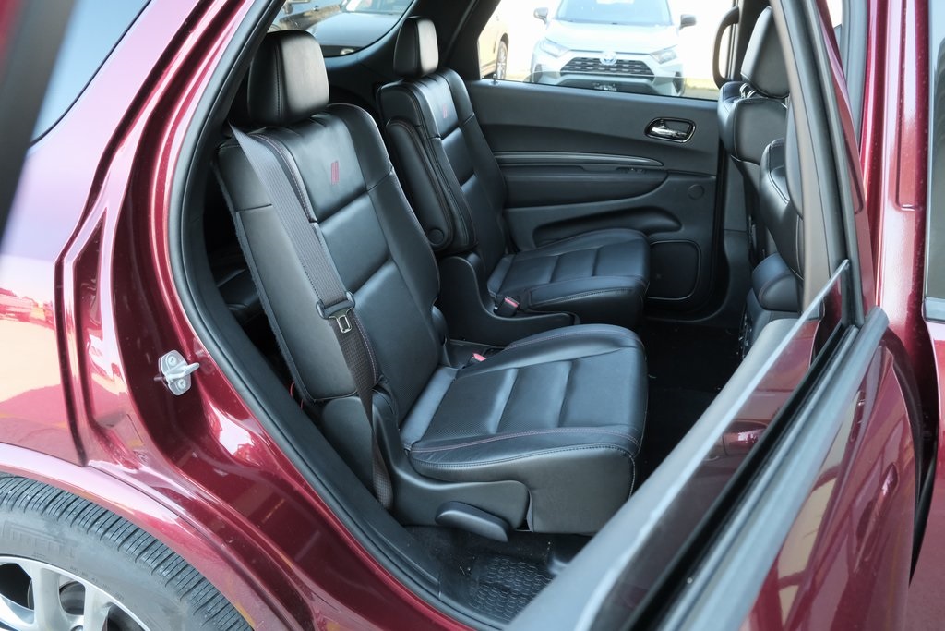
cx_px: 472
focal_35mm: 27
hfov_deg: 67.4
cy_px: 316
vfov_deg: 47.9
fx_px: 709
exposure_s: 1/250
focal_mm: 18
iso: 3200
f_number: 5
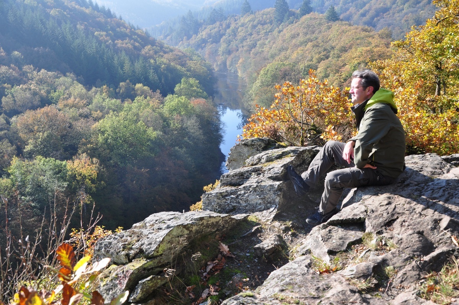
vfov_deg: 41.6
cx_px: 230
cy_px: 152
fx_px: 401
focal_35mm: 32
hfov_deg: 59.5
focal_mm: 21
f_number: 8
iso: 250
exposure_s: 1/250
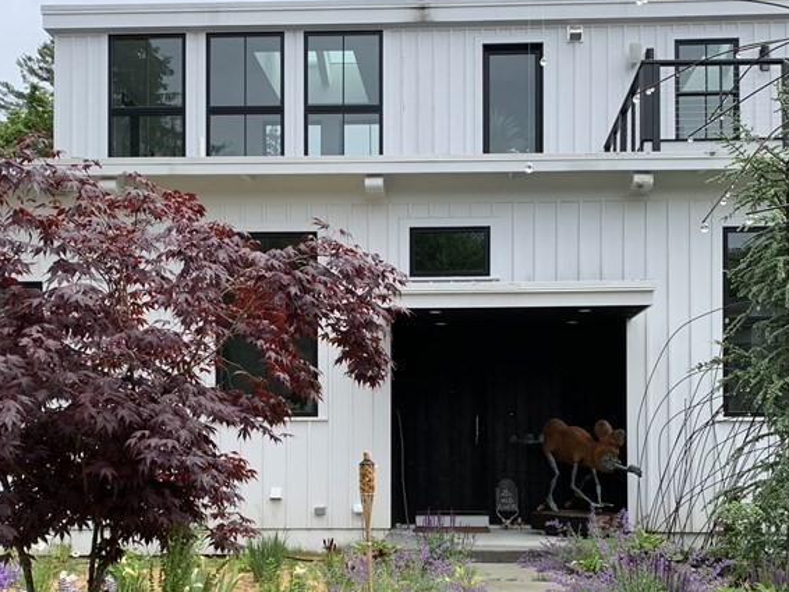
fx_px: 1072
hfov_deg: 40.4
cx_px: 417
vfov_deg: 30.5
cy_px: 426
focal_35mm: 47
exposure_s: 1/1490
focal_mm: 4.25
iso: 25
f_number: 1.8
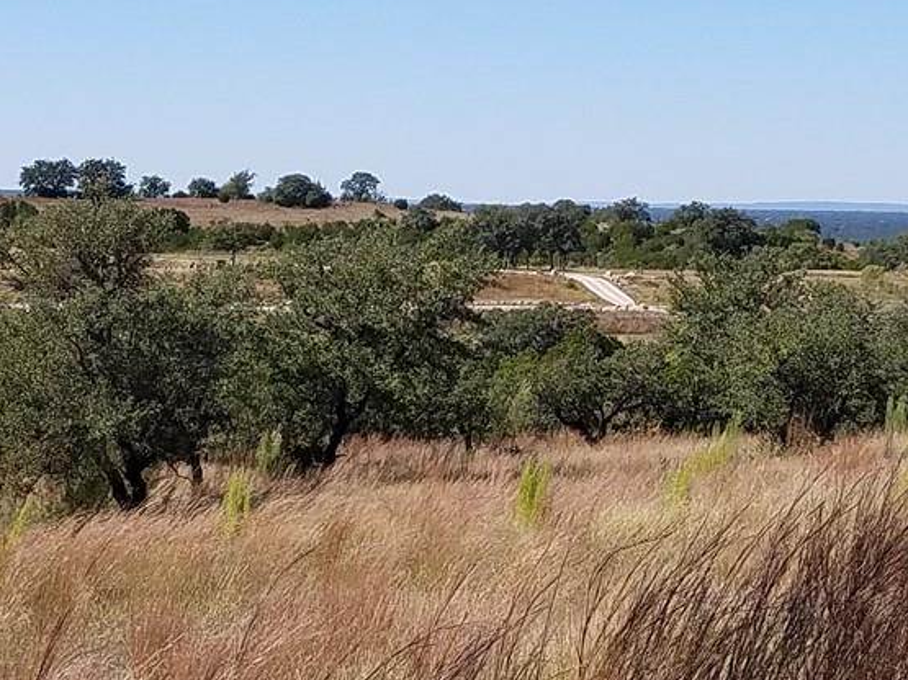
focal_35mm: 96
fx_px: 2518
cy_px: 288
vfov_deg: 15.4
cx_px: 700
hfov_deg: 20.3
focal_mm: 4.2
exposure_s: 1/2648
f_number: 1.7
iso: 50
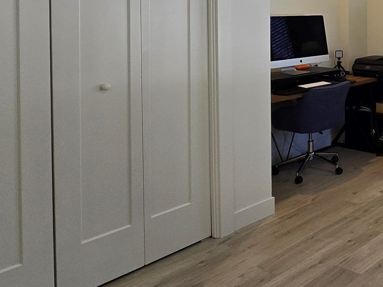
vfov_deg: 37.4
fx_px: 398
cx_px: 457
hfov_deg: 38.4
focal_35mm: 36
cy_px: 35
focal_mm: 2.2
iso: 80
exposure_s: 1/120
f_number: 2.2
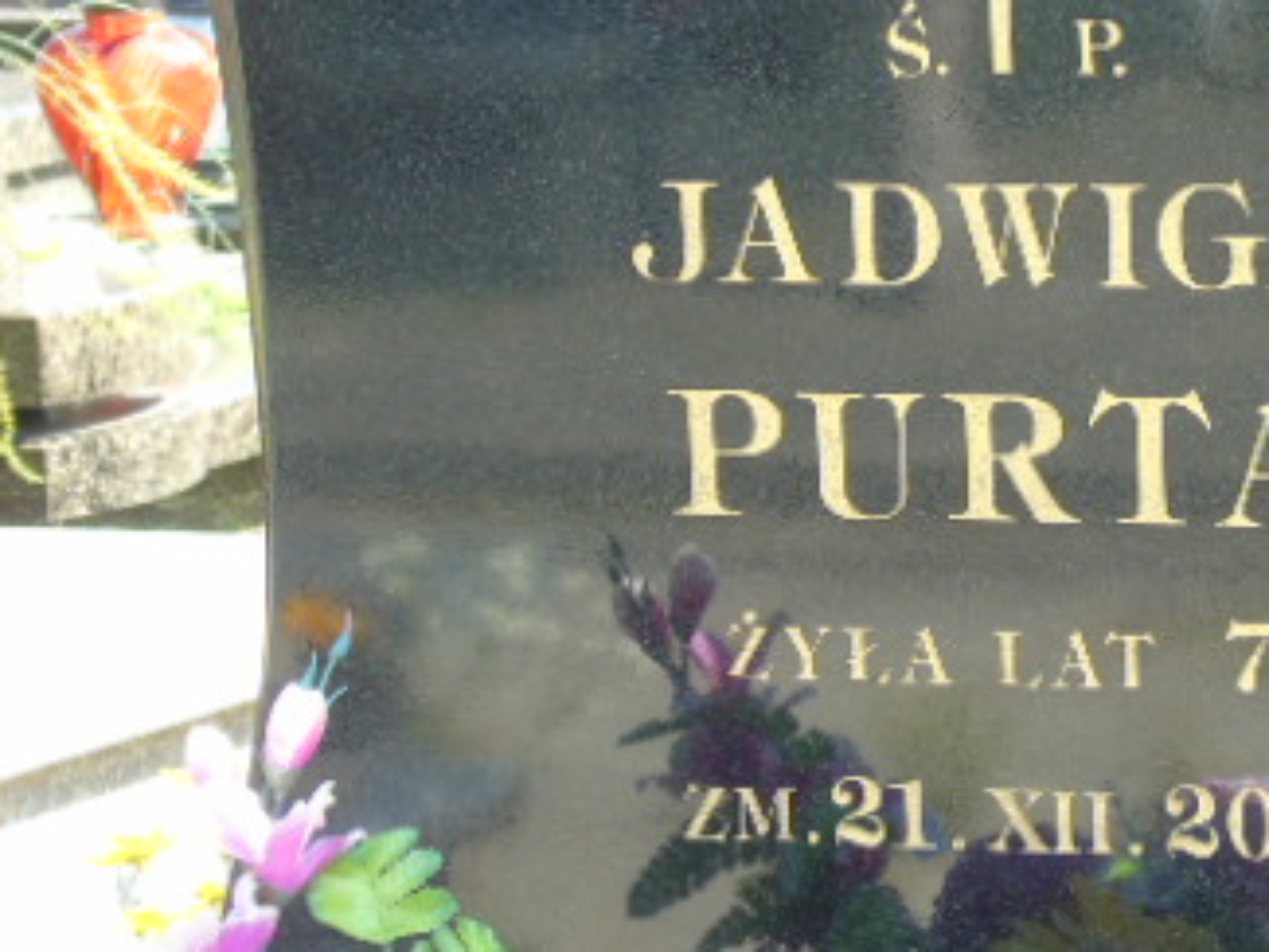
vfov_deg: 6.1
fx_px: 8948
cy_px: 531
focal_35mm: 244
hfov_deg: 8.1
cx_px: 1210
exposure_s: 1/50
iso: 80
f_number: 4.6
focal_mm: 22
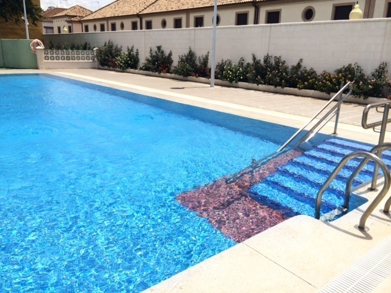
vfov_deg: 46.8
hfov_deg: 60.0
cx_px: 196
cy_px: 146
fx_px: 339
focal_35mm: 30
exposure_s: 1/4566
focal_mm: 4.12
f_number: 2.2
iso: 40
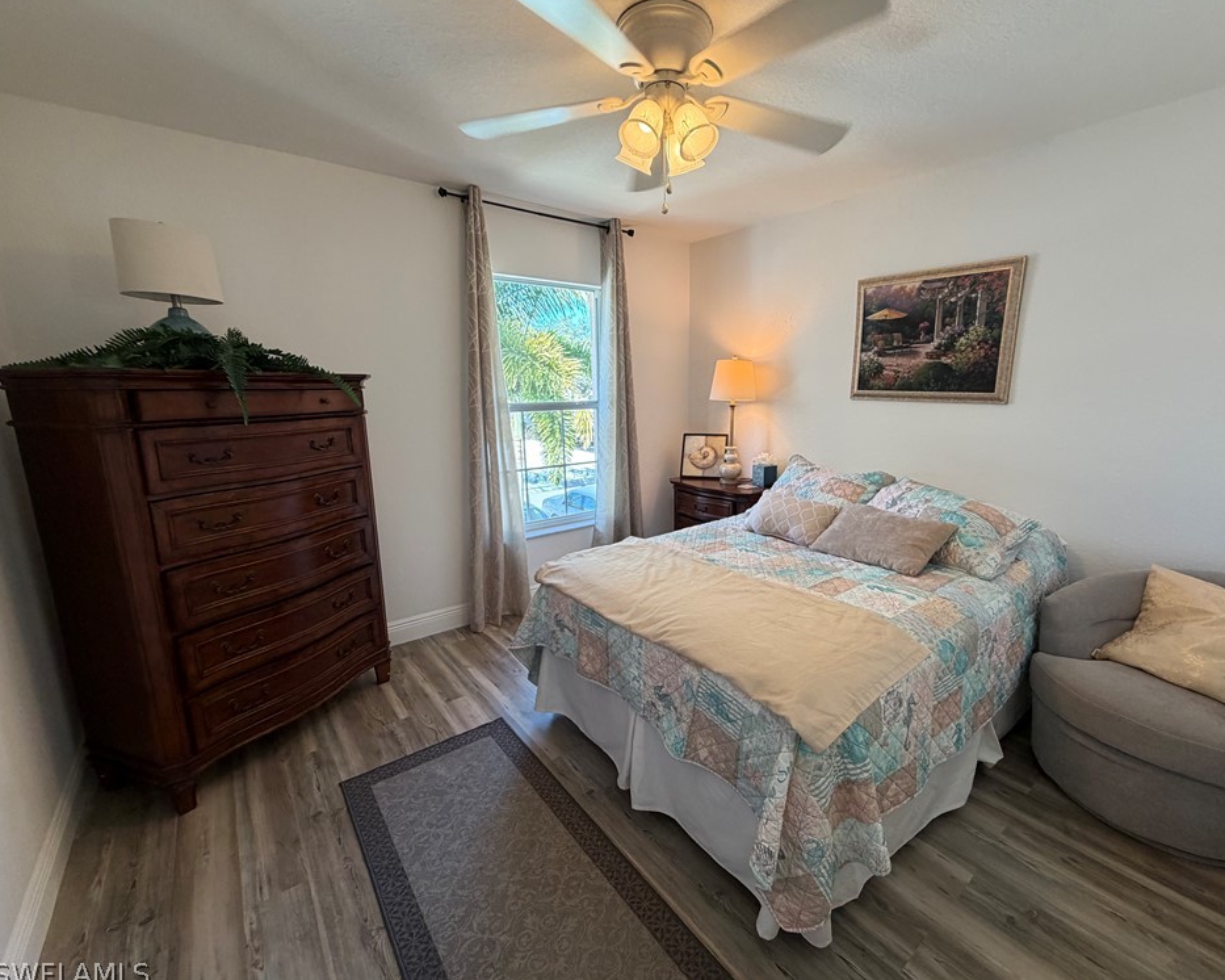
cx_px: 658
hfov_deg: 96.6
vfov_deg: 84.0
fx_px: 544
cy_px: 491
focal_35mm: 15
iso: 200
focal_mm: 2.22
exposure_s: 1/120
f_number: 2.2
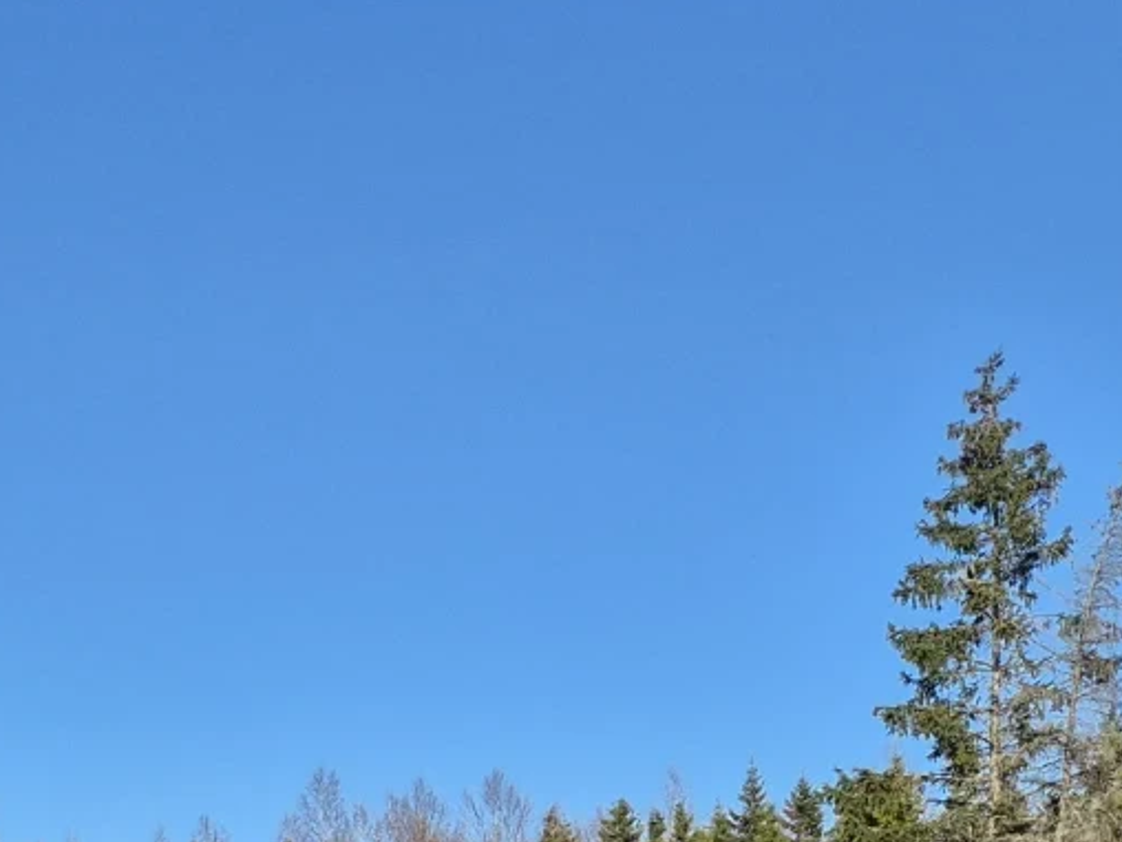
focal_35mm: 87
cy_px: 1297
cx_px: -773
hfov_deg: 18.6
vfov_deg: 15.5
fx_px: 2820
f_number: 1.8
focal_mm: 5.4
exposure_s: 1/1412
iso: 25
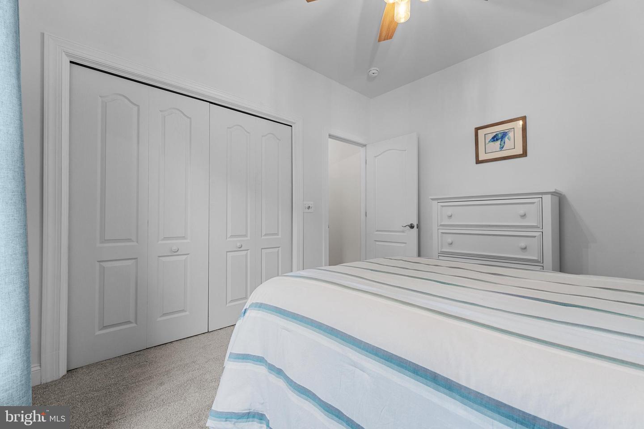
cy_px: 214
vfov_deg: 77.3
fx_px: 268
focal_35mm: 15
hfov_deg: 100.4
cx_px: 322
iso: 200
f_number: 7.1
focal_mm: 10
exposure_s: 1/1.25
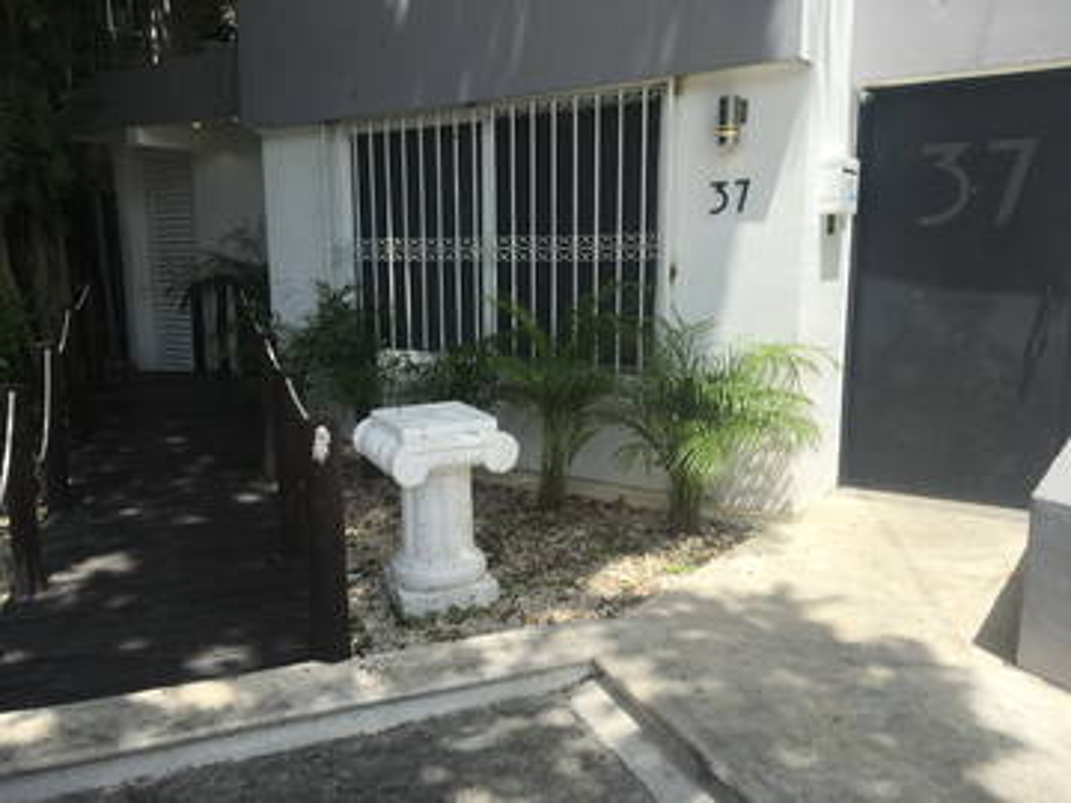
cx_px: 536
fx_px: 897
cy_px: 402
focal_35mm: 29
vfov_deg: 48.2
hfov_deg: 61.7
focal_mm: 4.15
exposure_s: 1/1399
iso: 25
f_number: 2.2
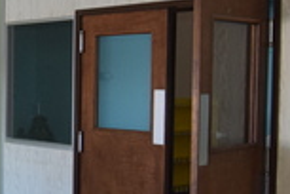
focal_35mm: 94
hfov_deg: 20.0
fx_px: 756
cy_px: 139
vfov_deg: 14.5
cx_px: -82
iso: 800
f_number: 5
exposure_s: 1/100
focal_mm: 11
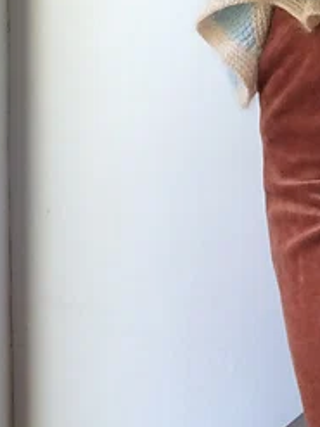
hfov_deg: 16.9
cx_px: 399
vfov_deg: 22.3
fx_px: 1024
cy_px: -36
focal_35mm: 83
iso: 80
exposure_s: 1/60
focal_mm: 2.87
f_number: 2.2
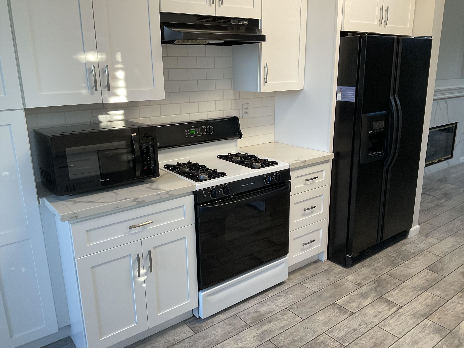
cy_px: 174
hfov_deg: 61.7
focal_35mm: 29
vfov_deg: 48.2
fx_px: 389
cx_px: 232
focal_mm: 3
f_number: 1.8
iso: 40
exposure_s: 1/60
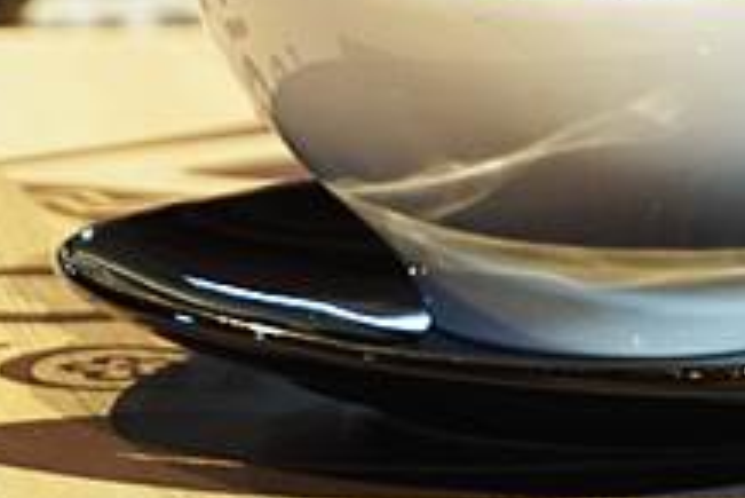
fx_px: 4212
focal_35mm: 203
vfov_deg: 6.7
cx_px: 680
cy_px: -165
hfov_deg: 10.1
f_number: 5.6
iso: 1000
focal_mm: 49
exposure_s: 1/15
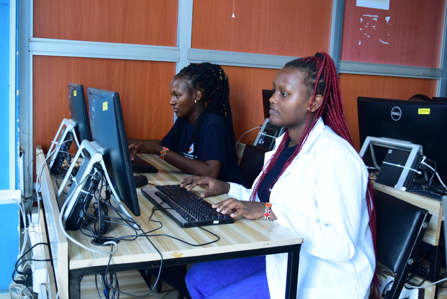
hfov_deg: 51.3
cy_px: 150
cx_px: 224
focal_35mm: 38
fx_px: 466
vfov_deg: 35.5
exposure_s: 1/100
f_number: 4.5
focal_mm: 25
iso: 2000
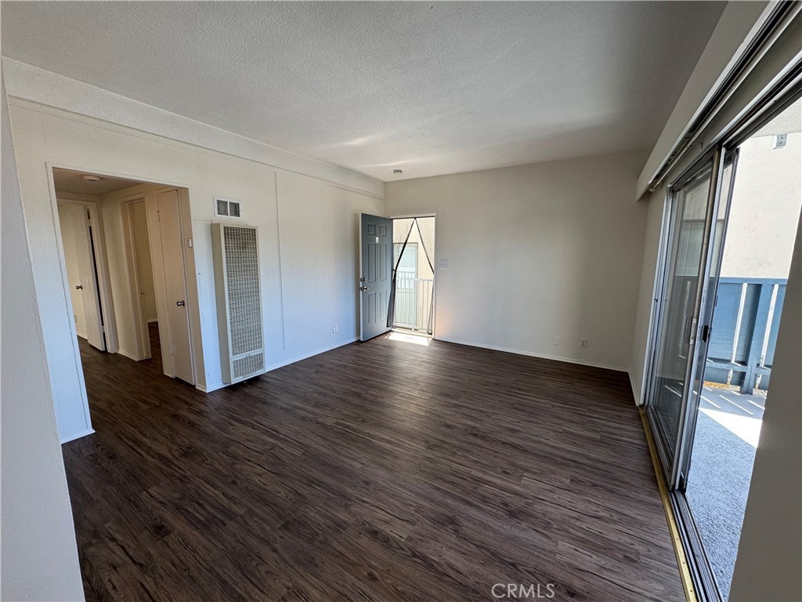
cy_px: 301
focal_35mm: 14
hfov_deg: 102.1
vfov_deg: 85.7
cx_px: 401
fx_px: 324
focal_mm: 2.22
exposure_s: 1/120
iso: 80
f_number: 2.2
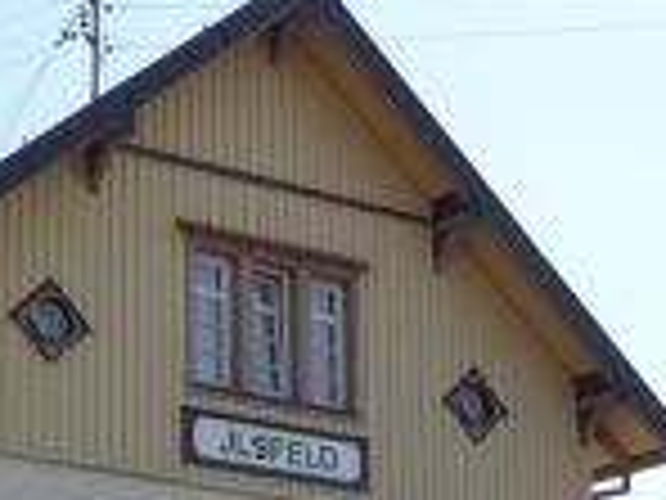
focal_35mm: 117
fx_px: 2251
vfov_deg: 12.3
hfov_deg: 16.8
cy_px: 667
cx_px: 202
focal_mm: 5.2
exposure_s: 1/400
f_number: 5
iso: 100
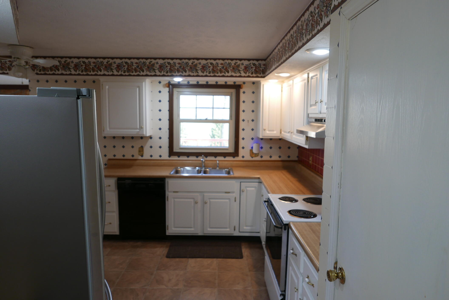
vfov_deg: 53.1
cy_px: 150
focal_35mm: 24
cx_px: 224
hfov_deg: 73.7
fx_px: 299
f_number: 2
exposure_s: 1/80
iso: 200
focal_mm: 10.9
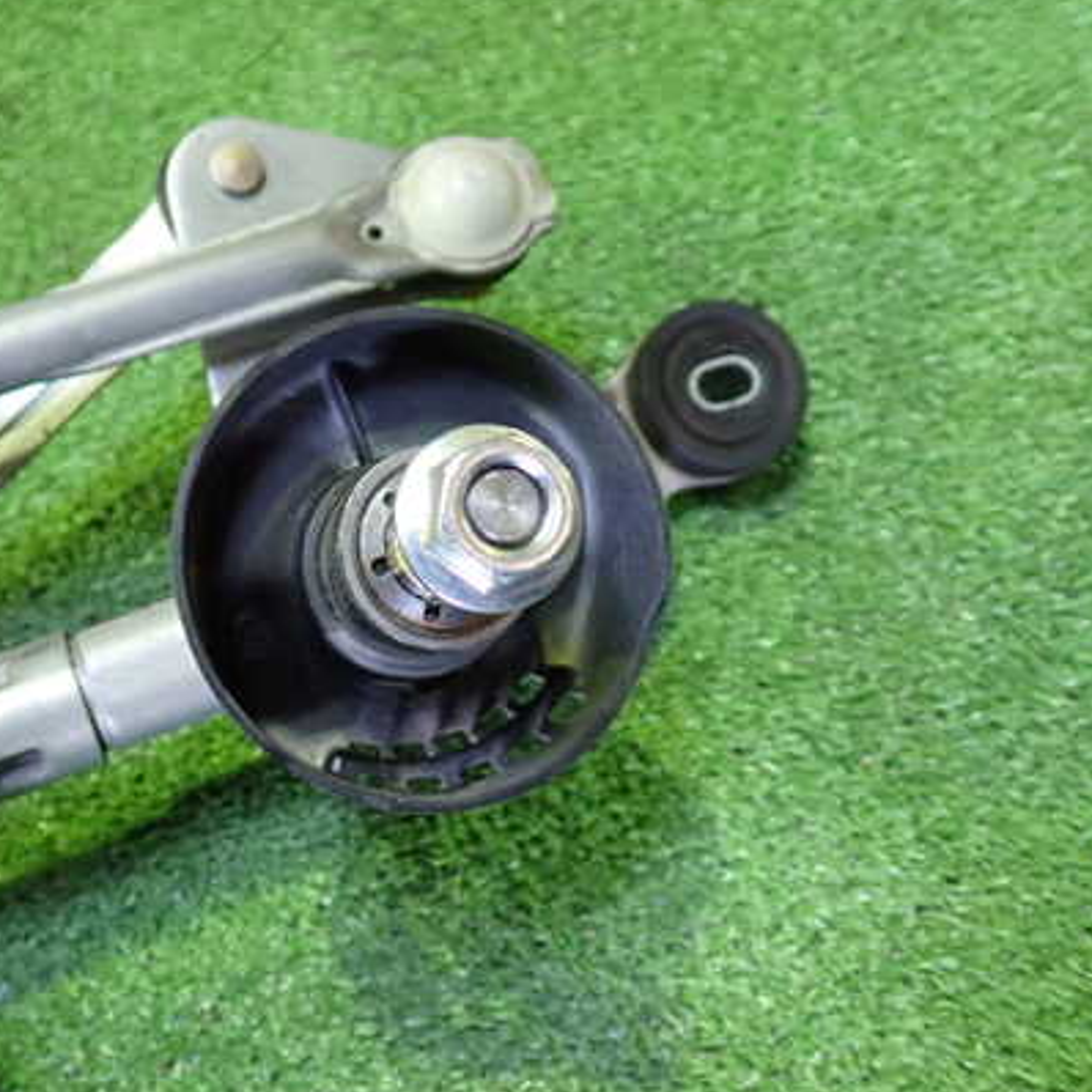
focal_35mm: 40
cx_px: 277
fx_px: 1428
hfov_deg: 40.7
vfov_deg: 41.9
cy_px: 557
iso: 640
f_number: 2.3
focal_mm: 5.4
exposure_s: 1/30
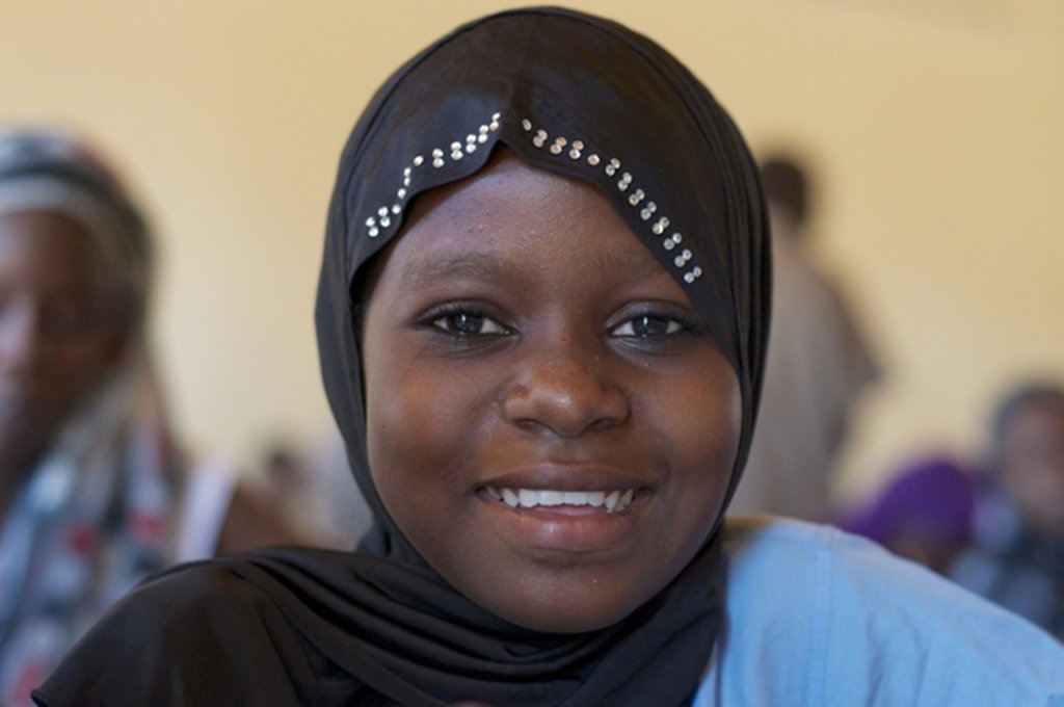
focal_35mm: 75
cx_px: 532
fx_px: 2214
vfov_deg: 18.1
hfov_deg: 27.0
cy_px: 354
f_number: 2.8
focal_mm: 50
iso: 1000
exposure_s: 1/125
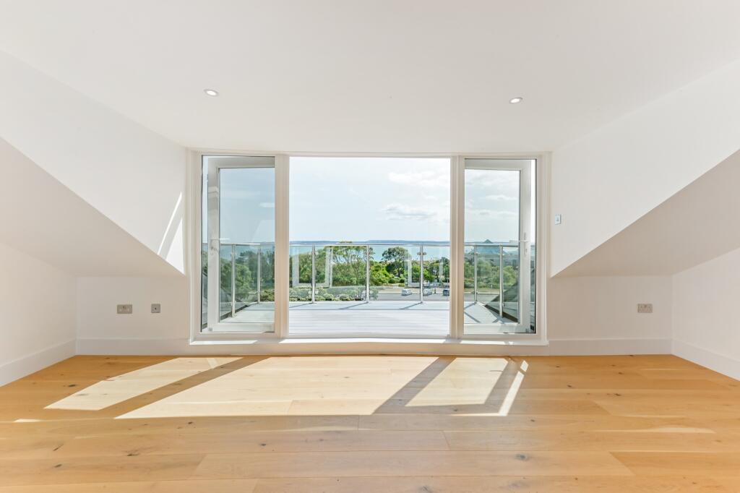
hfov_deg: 104.3
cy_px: 246
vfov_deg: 81.2
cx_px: 370
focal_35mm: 14
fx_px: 288
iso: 100
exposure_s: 1/15
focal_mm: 14
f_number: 22
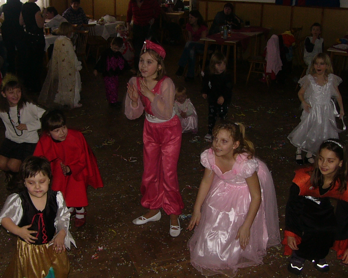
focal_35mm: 47
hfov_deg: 39.5
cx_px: 148
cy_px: 152
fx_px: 484
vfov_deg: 32.1
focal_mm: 4.6
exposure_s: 1/30
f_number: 2.8
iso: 100
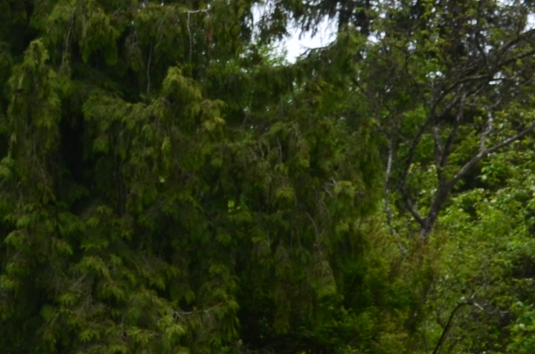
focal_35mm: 336
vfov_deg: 4.0
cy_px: 826
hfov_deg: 6.1
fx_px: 4982
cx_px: -258
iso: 200
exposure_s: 1/125
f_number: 11
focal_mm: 48
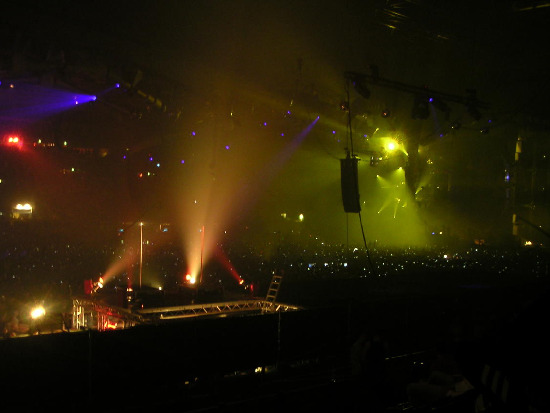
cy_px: 215
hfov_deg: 43.8
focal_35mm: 43
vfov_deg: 33.6
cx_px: 243
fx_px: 683
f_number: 2.8
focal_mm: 6
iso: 100
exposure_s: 1
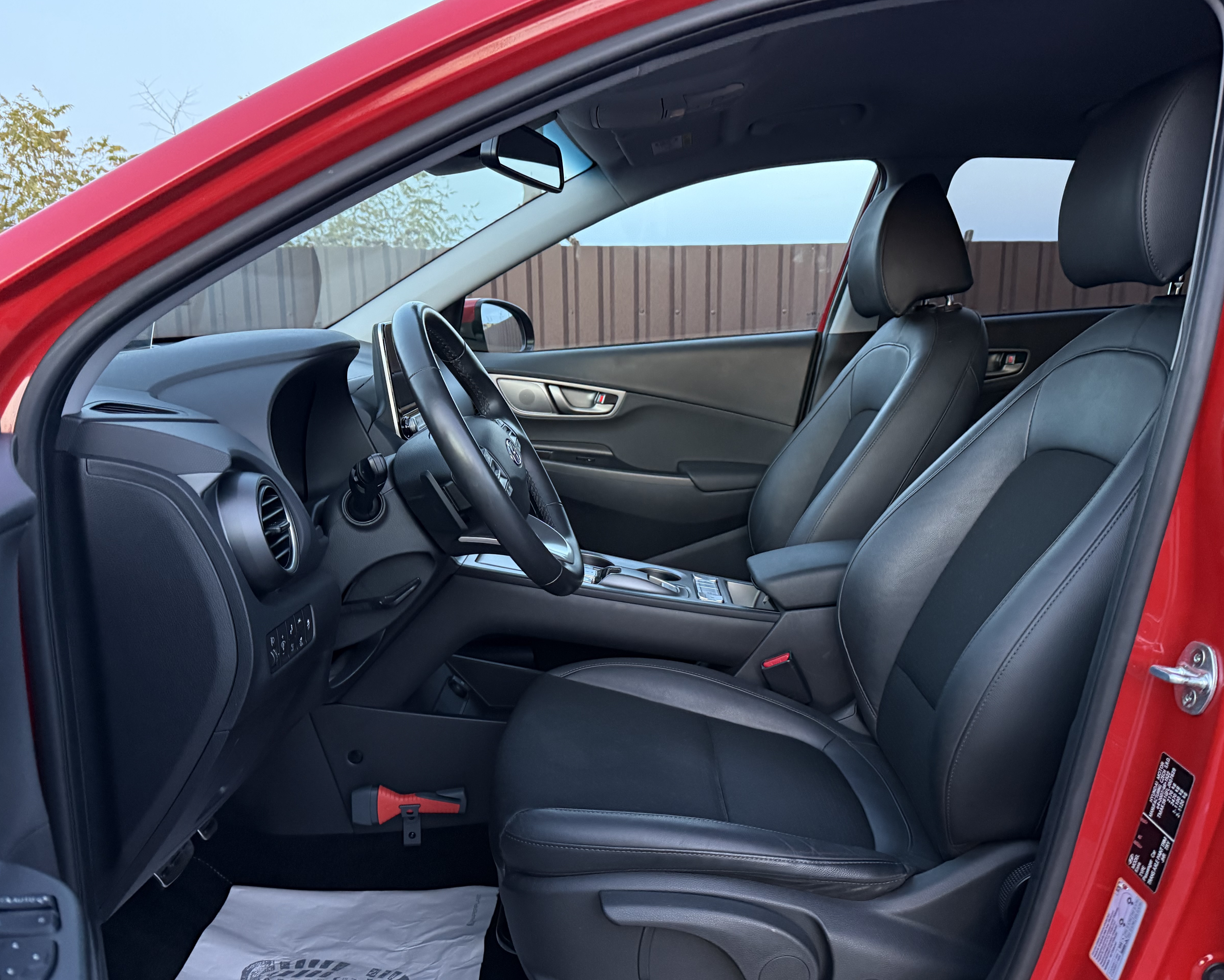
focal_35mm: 28
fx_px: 1014
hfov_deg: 62.2
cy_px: 529
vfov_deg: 51.5
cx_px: 645
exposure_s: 1/60
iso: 400
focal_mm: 6.76
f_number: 1.78
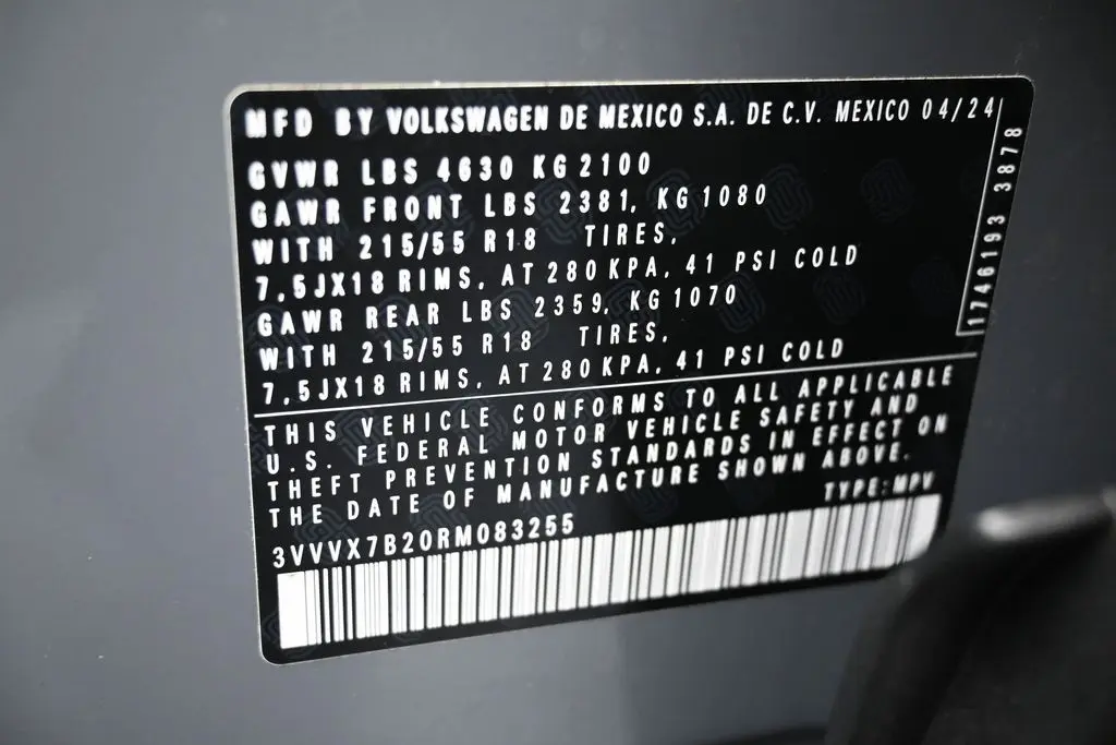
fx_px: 1163
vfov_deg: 35.5
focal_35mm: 38
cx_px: 558
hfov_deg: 51.3
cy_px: 372
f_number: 4.2
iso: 1600
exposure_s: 1/125
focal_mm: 25
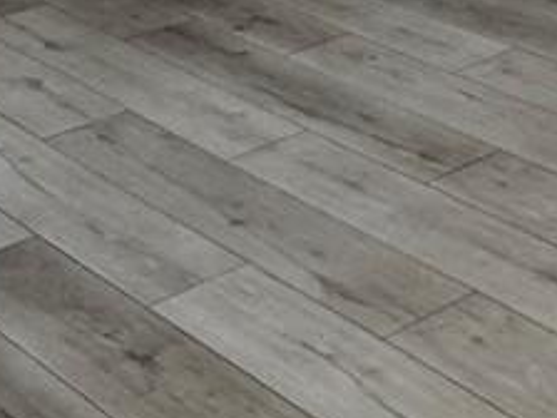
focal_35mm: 100
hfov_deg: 18.1
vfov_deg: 13.3
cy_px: -343
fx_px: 1609
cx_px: 761
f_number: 2.2
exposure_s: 1/99
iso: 64
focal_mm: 2.22
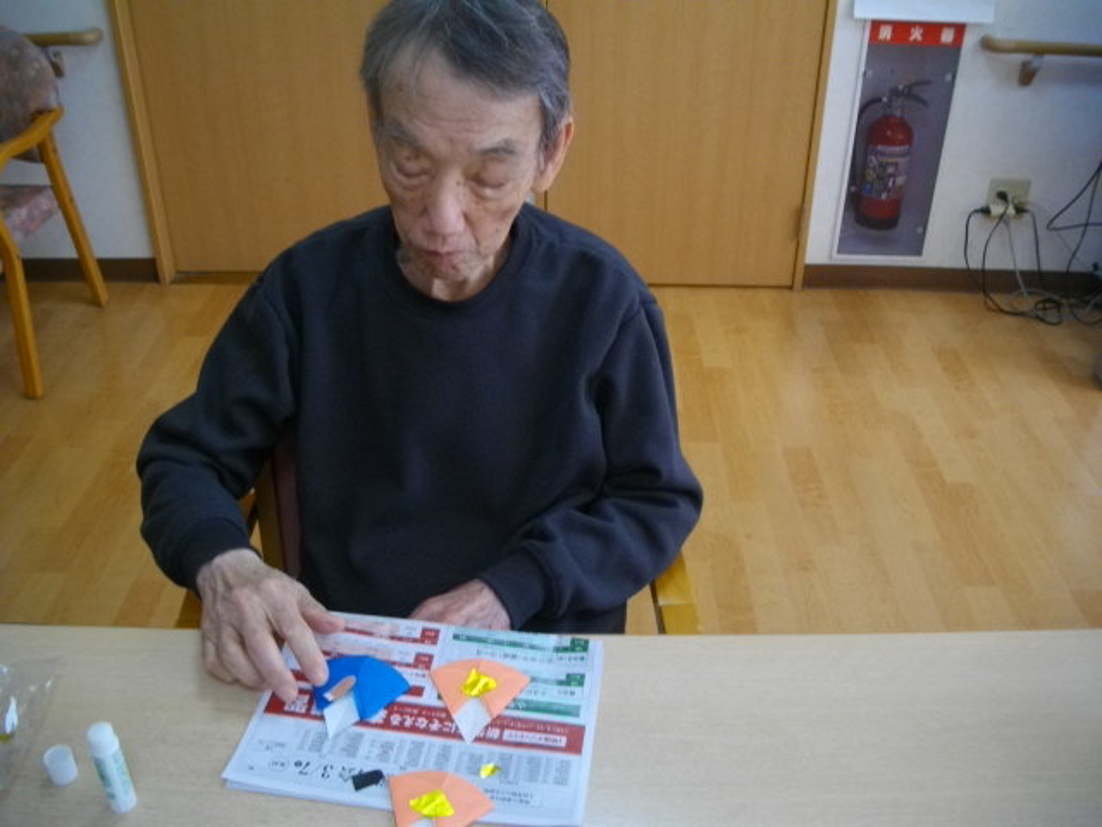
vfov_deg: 45.4
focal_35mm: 31
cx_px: 551
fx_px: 987
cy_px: 414
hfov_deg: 58.4
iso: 200
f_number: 2.9
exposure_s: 1/50
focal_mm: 5.7
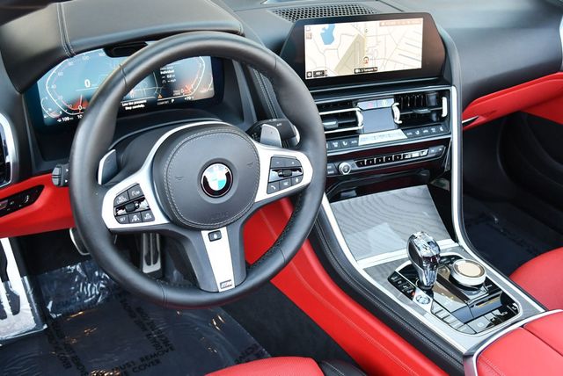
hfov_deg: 44.5
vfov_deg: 30.6
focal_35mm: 44
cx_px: 282
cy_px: 188
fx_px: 689
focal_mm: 22
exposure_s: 1/200
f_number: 3.8
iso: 800
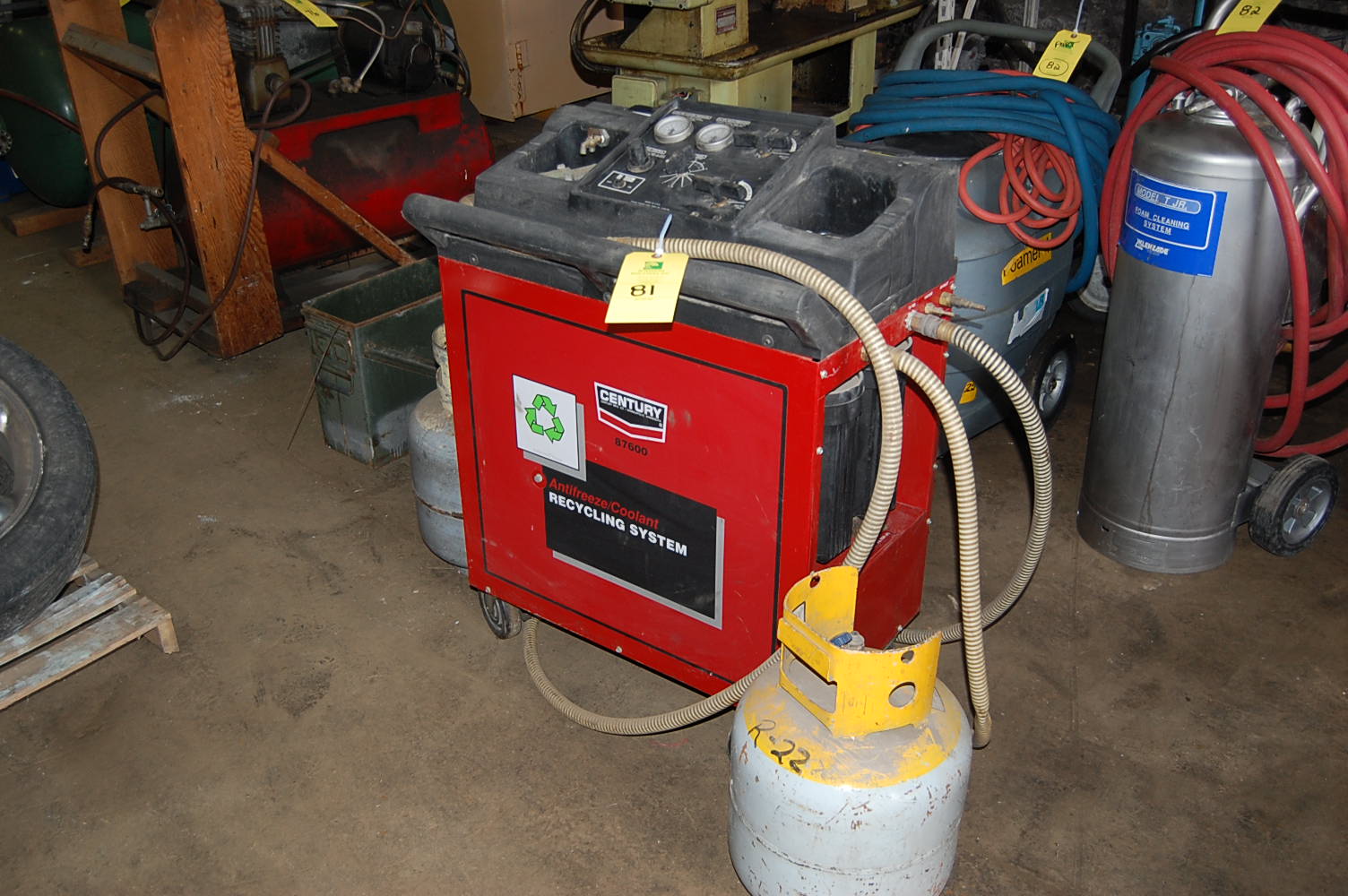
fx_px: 1235
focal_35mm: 33
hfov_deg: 57.3
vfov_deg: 39.9
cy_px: 448
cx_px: 674
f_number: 3.8
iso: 400
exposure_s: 1/60
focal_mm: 22
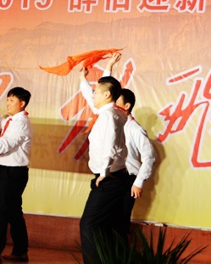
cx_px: -44
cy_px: 143
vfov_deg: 16.0
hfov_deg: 12.5
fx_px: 936
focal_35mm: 120
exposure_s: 1/350
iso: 1600
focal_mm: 38
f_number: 4.2
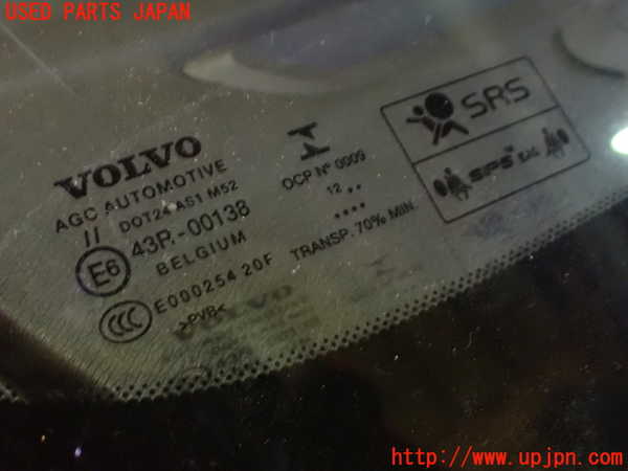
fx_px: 689
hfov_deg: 49.0
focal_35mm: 38
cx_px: 314
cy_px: 236
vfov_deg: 37.7
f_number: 2.7
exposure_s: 1/15
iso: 1600
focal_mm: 6.83
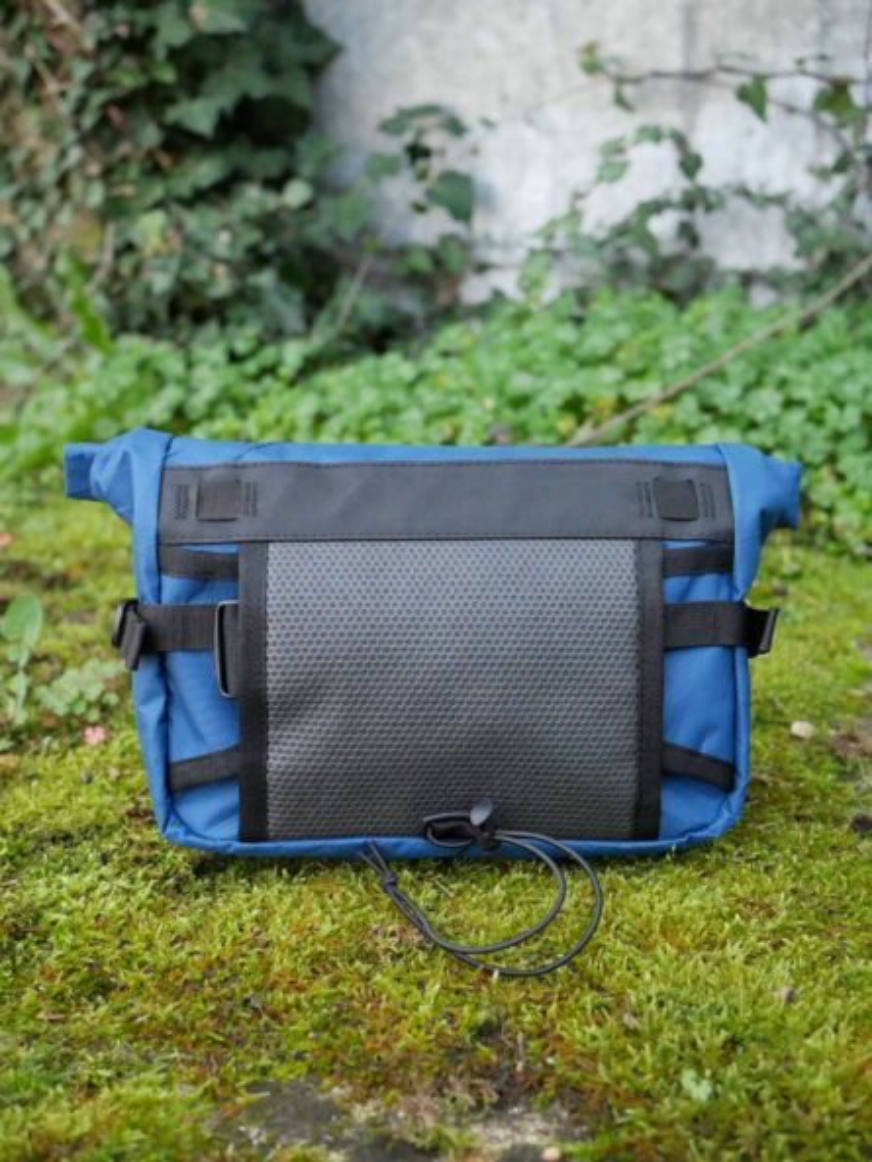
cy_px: 581
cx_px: 436
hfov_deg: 36.0
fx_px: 1343
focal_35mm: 40
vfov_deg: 46.8
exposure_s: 1/4000
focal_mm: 20
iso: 3200
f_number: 2.5
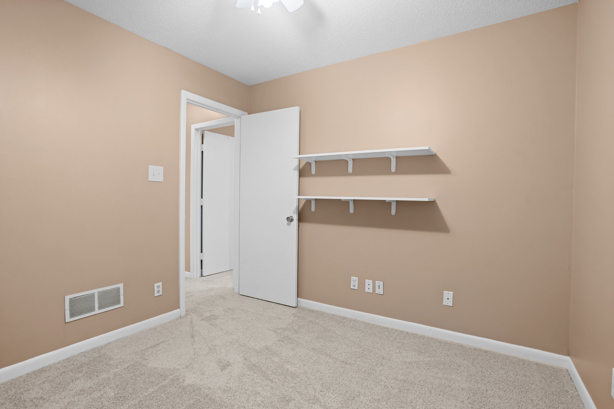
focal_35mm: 17
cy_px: 204
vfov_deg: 70.4
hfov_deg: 93.3
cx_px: 307
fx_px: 290
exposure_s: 1/2
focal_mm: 17
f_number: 7.1
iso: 500
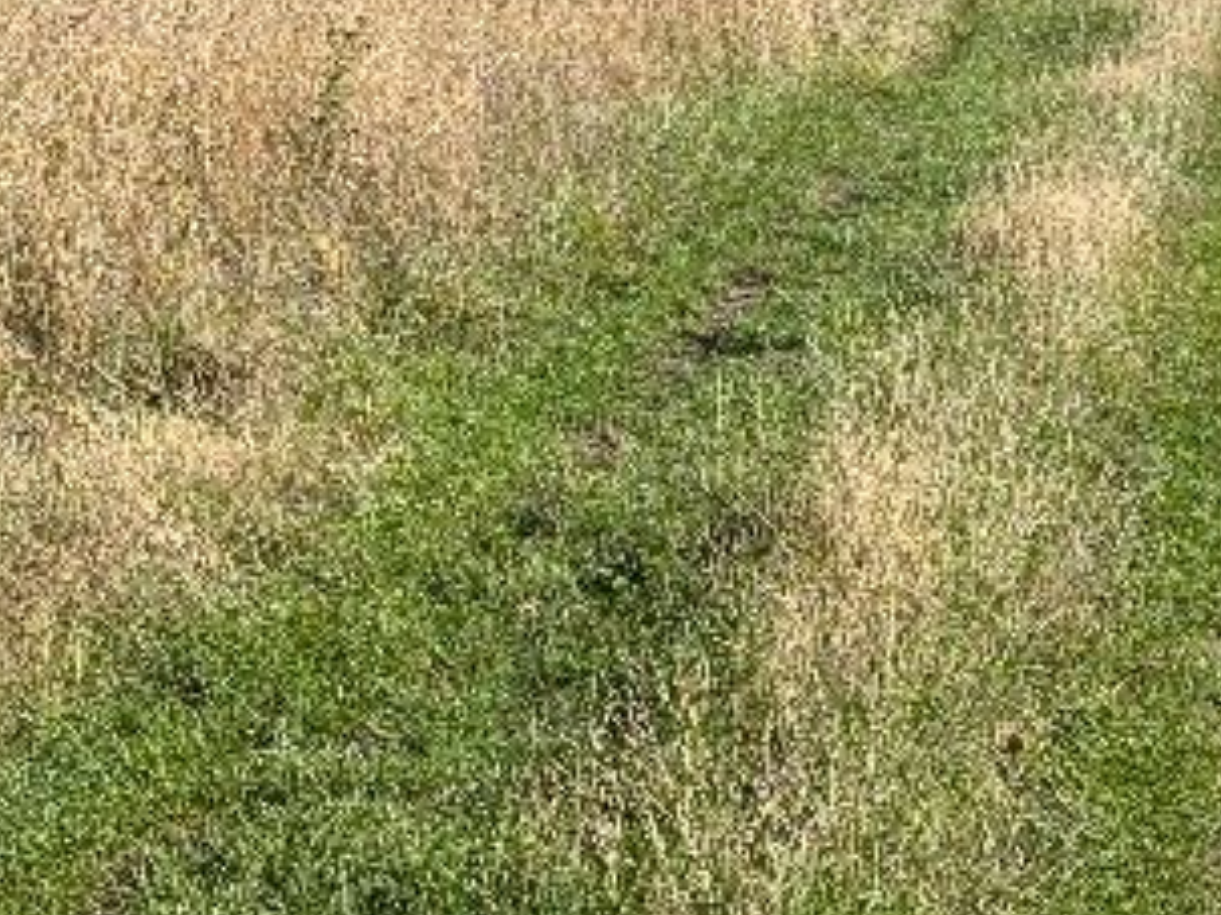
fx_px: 3914
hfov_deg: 17.7
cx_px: 810
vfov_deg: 13.2
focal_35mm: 111
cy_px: 38
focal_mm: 6.76
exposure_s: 1/3096
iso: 64
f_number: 1.78
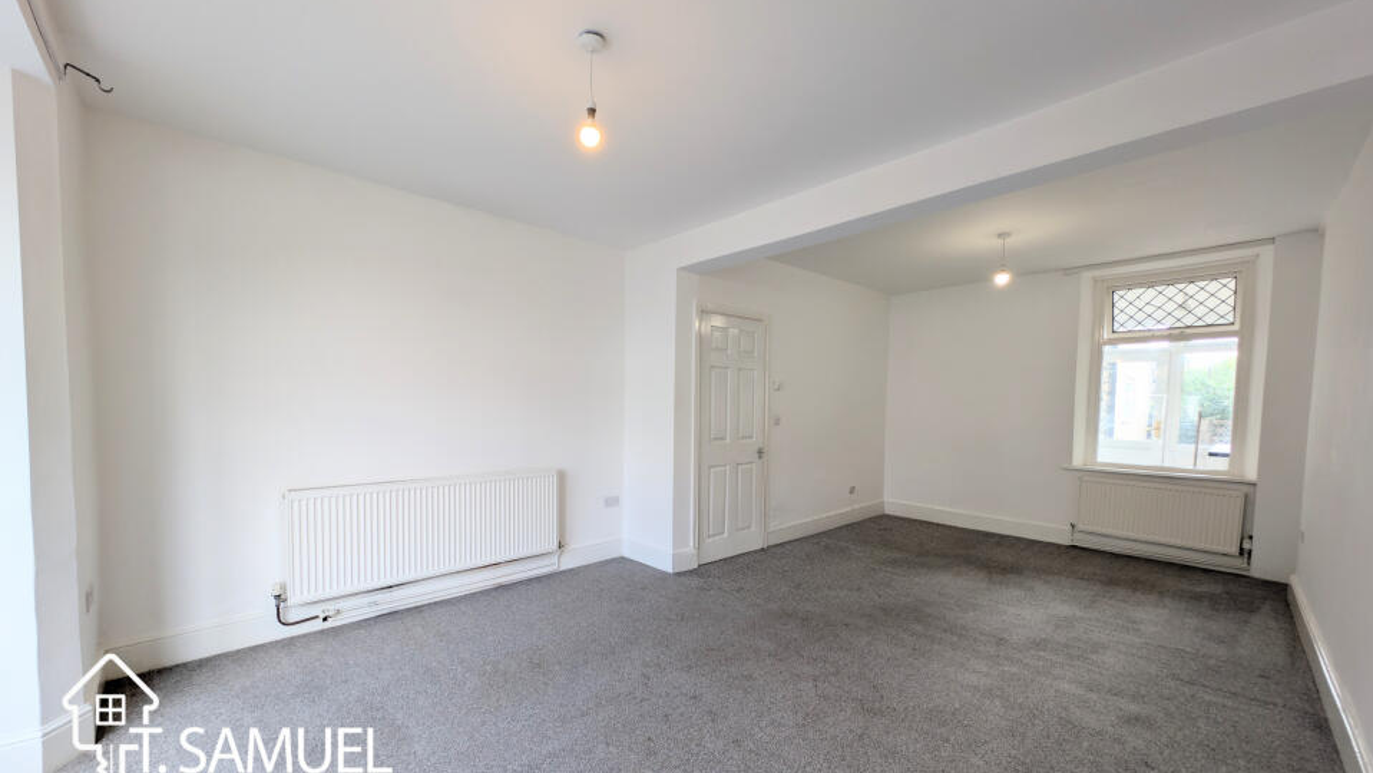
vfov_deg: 74.0
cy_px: 431
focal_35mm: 14
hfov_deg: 106.8
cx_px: 665
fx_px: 510
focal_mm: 2.23
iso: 40
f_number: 1.95
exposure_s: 1/92.1
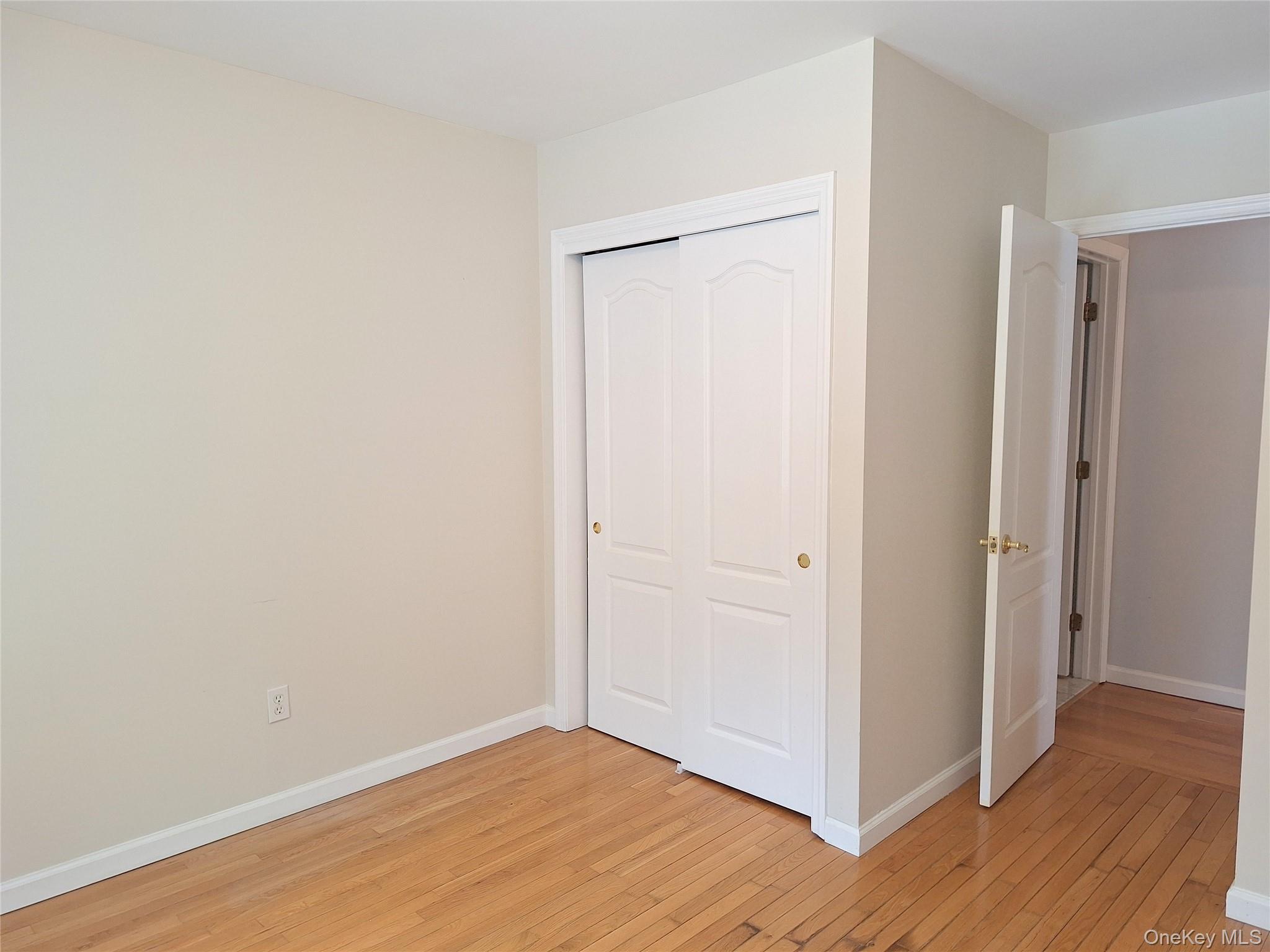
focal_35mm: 23
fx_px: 844
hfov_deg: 73.9
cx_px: 635
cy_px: 476
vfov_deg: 58.9
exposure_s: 1/60
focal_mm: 5.54
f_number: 1.8
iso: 64
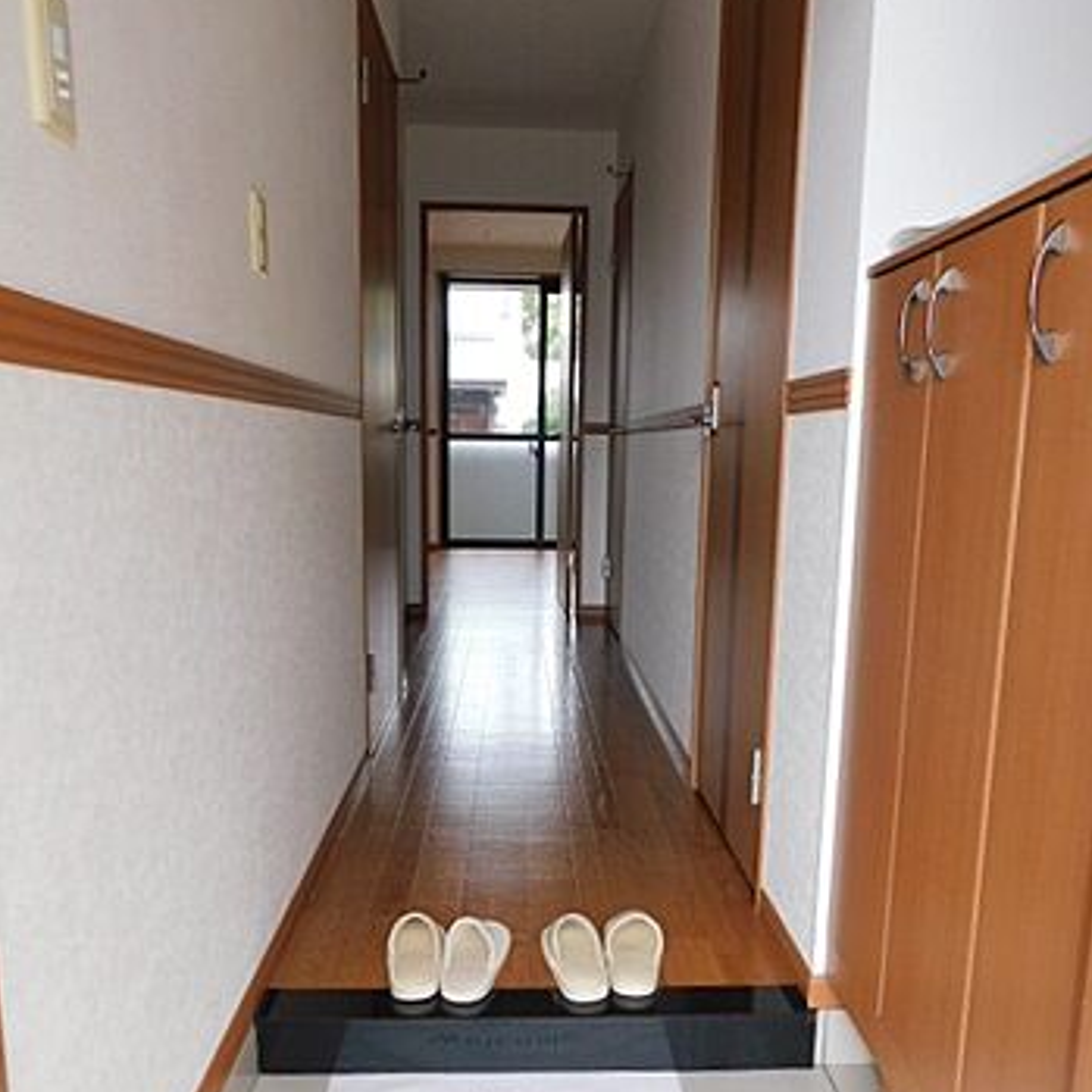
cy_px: 629
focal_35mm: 28
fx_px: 999
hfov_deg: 57.3
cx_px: 557
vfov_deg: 57.0
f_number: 3
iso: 125
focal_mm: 4
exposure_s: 1/50
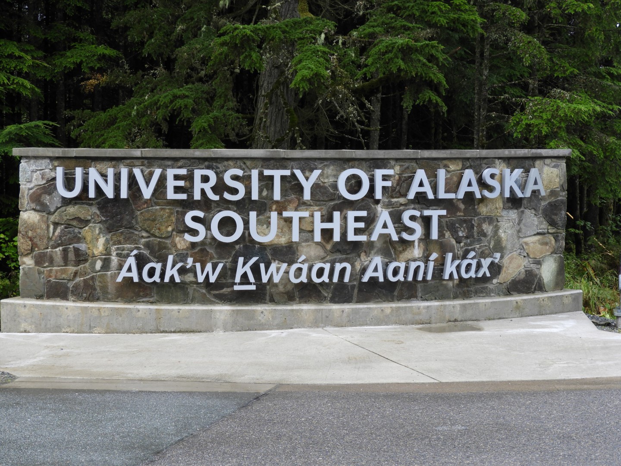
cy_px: 233
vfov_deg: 17.4
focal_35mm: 85
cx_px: 310
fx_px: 1525
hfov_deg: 23.0
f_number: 4.5
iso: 100
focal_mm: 15.2
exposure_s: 1/100
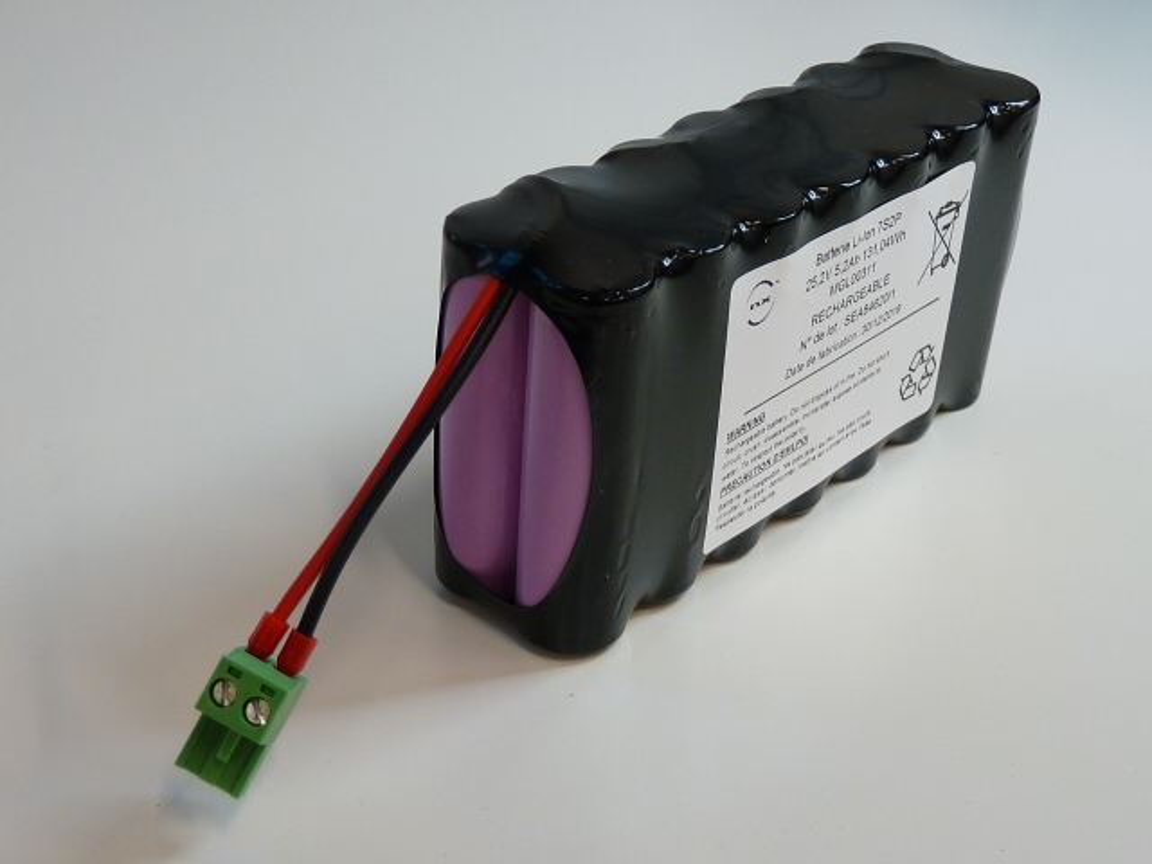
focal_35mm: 51
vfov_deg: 28.6
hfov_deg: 37.5
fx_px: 1697
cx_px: 576
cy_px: 432
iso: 100
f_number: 2.8
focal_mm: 5.2
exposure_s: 1/30
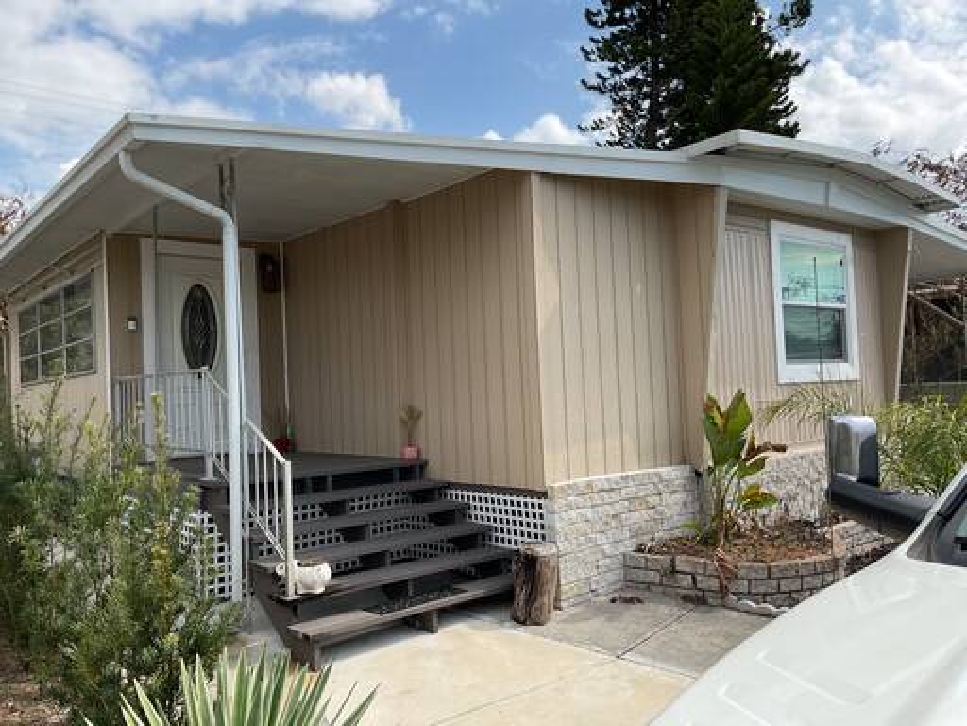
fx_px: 810
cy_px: 363
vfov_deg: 48.2
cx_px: 484
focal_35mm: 29
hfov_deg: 61.7
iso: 16
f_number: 1.8
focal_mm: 3
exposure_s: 1/1848
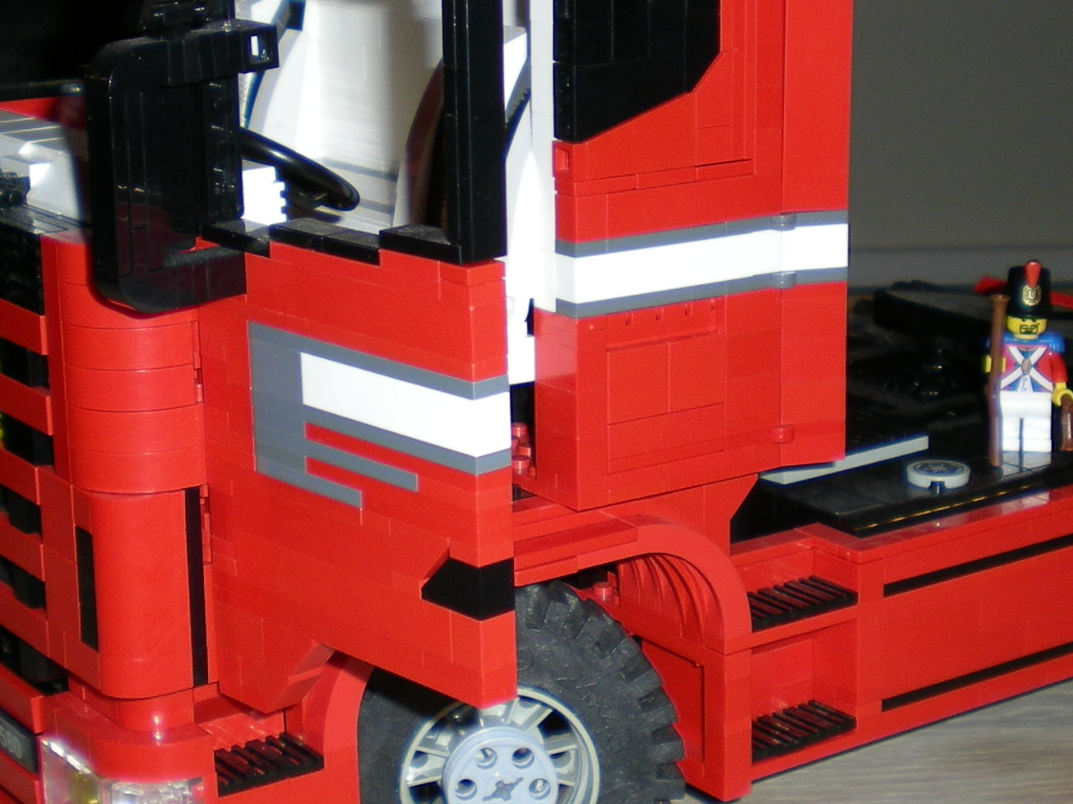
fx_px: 2418
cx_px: 564
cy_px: 245
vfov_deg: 18.8
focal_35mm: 78
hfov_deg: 25.0
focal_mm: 6.3
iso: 50
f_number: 3.1
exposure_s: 1/60
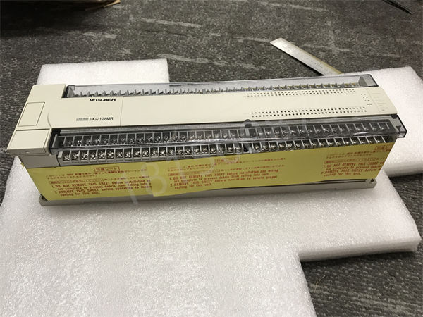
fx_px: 342
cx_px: 212
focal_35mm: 28
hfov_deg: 63.4
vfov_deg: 49.7
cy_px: 158
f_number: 1.8
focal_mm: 3.99
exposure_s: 1/25
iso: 32
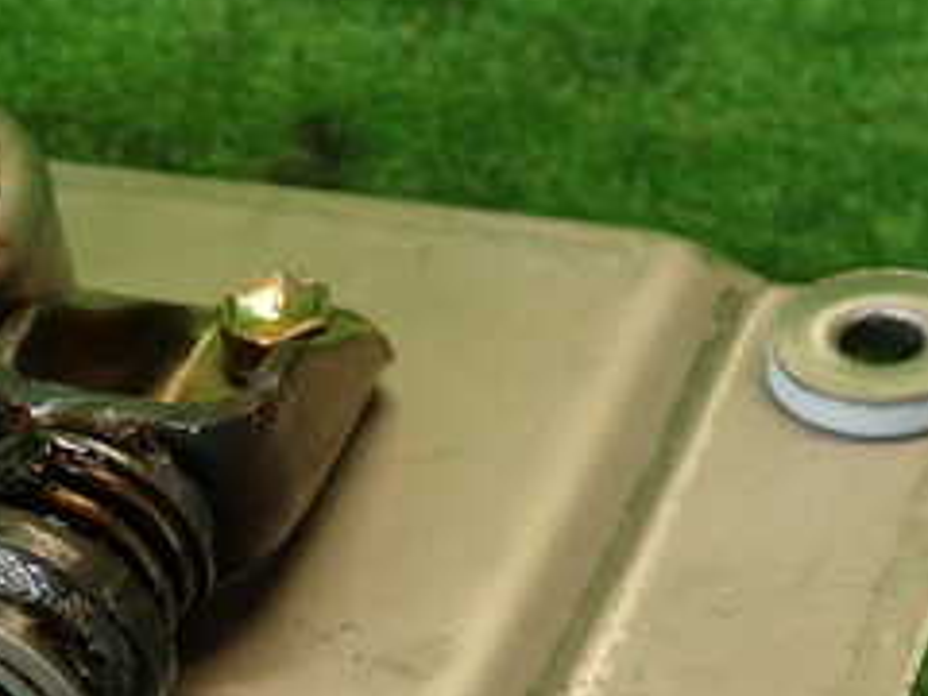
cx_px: -46
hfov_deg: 23.2
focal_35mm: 80
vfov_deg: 18.3
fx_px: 2145
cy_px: 561
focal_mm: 5.79
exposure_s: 1/50
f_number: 2.4
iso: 200
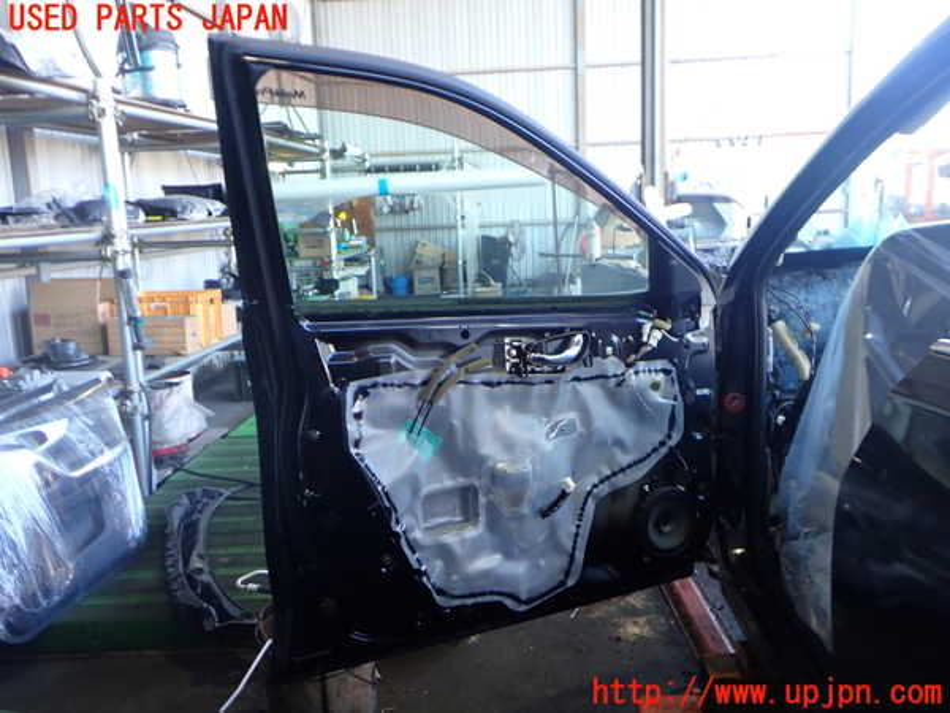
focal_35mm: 30
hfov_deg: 60.0
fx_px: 823
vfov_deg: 46.8
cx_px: 475
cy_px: 356
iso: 200
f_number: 2.3
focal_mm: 5.4
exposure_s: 1/60
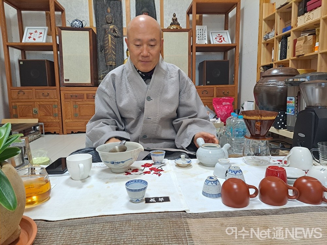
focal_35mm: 24
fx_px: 227
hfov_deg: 71.6
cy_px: 122
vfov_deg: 56.8
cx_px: 164
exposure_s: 1/60
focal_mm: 5.23
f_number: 1.8
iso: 200
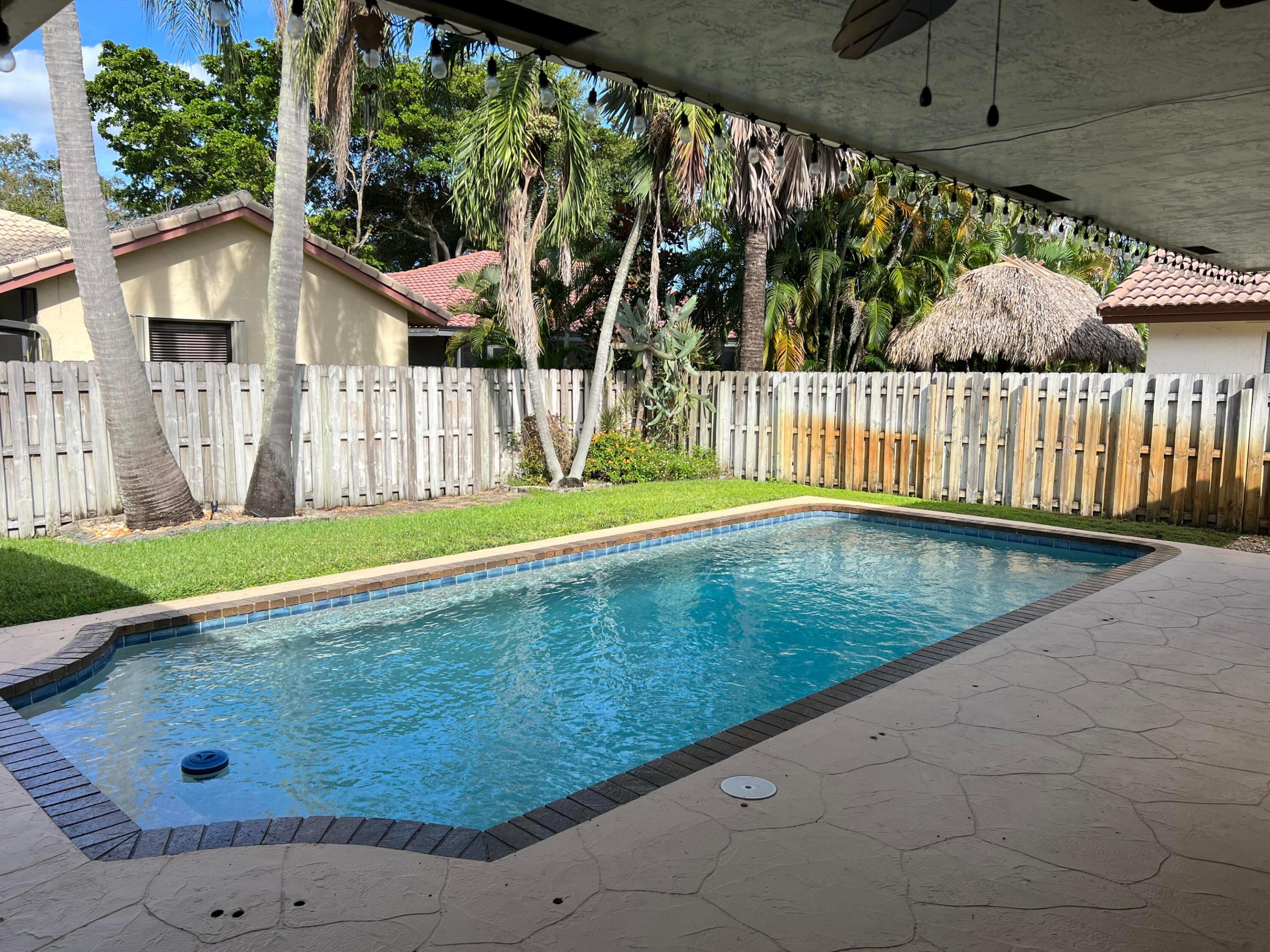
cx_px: 635
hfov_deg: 67.3
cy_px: 476
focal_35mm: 26
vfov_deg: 53.1
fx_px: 954
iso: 50
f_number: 1.5
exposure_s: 1/2165
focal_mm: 5.7
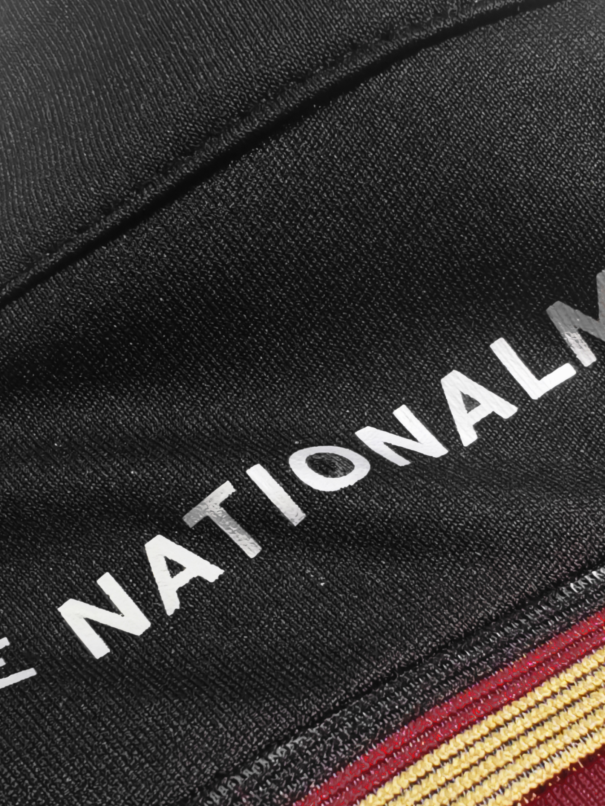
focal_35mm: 43
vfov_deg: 43.6
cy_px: 491
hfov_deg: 33.2
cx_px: 426
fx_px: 1002
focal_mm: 2.59
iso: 139
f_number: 2.2
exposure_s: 1/33.3
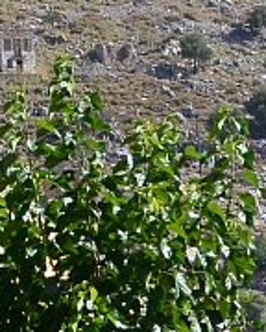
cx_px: -654
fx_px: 3316
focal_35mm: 337
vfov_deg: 5.7
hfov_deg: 4.3
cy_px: -202
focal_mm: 23.6
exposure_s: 1/800
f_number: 5
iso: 160
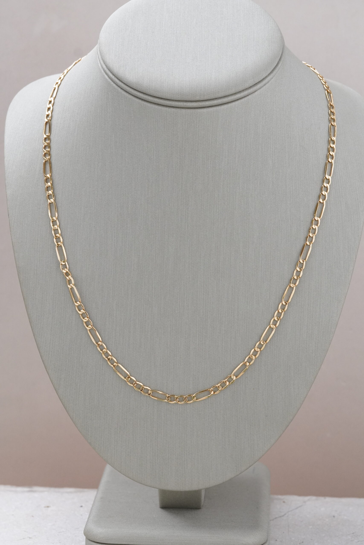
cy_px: 272
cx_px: 182
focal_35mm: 105
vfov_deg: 19.5
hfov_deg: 13.0
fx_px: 1592
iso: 2000
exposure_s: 1/200
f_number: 9
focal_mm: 70
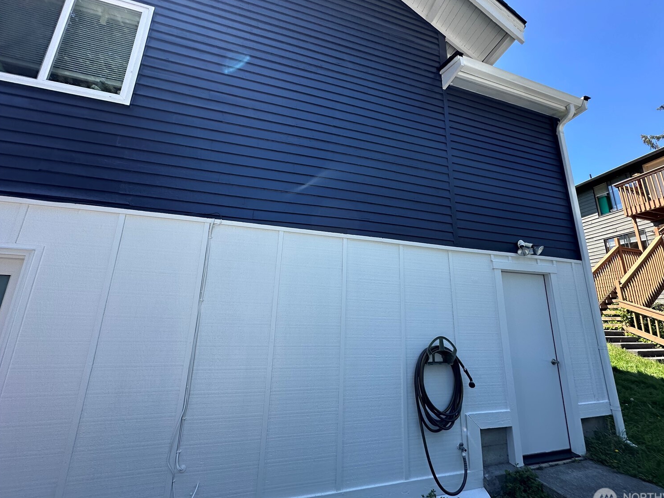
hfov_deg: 98.0
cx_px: 353
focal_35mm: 15
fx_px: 288
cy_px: 251
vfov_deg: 81.8
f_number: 2.2
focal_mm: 2.22
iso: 40
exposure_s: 1/572
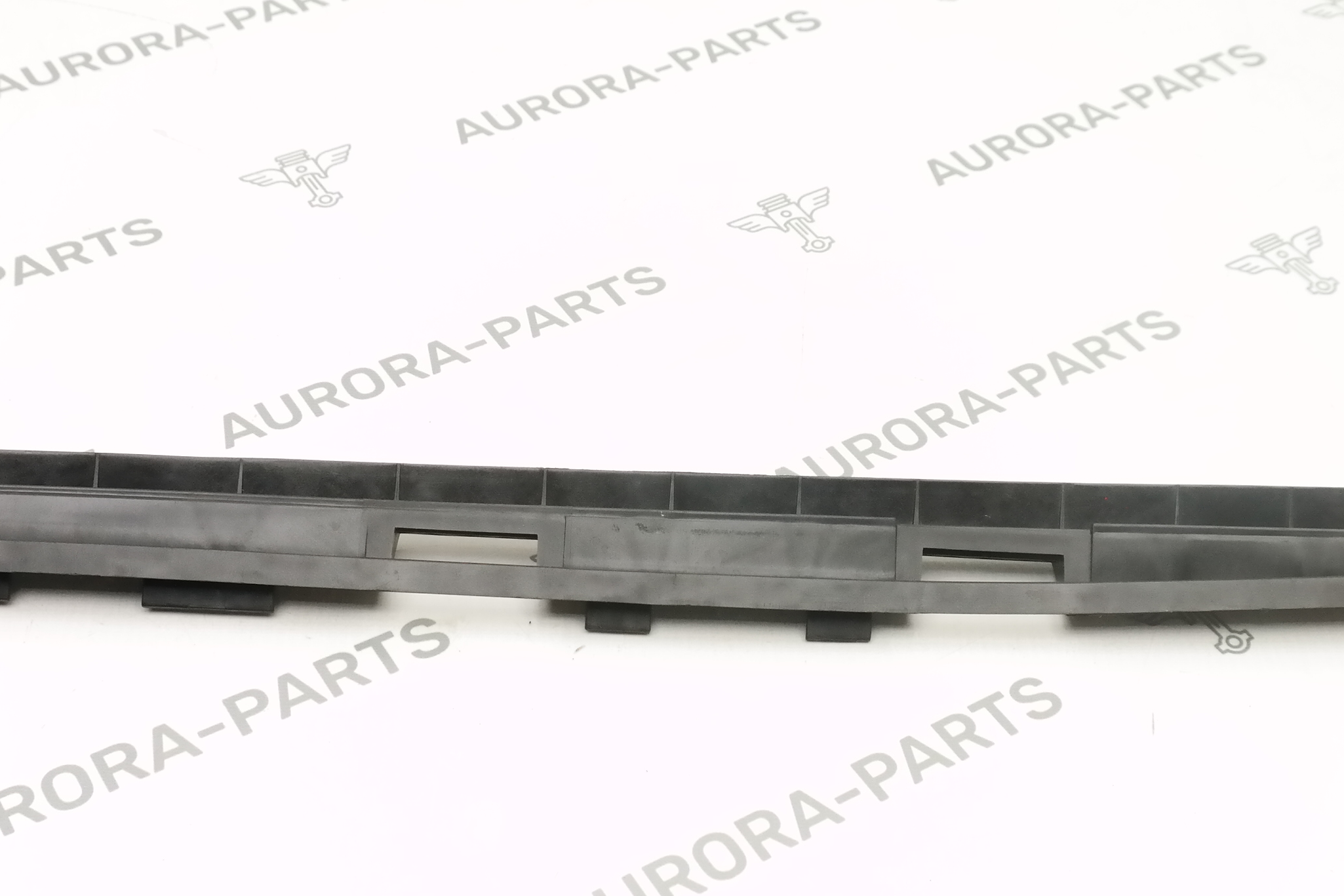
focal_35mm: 55
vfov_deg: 24.6
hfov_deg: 36.2
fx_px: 2053
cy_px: 515
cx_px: 686
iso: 1600
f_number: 6.3
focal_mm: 19
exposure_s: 1/250
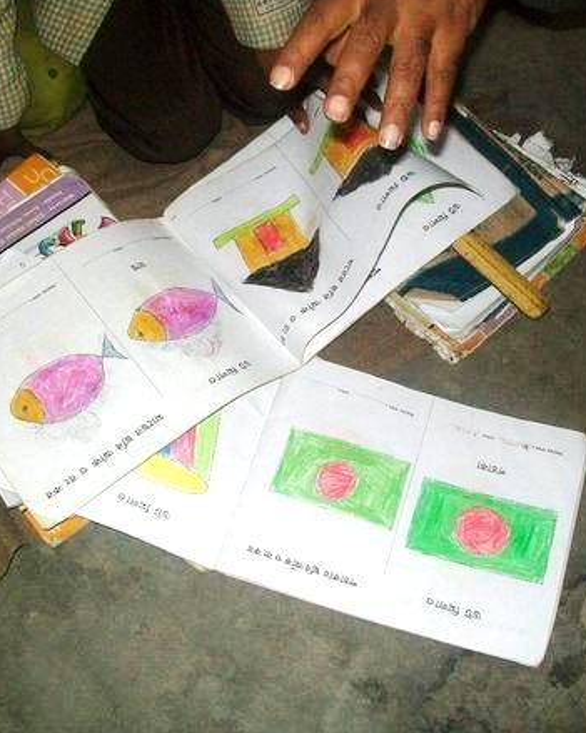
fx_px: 1041
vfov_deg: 38.8
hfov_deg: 31.4
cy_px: 362
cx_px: 255
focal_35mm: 48
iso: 200
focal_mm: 6
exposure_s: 1/125
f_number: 2.7
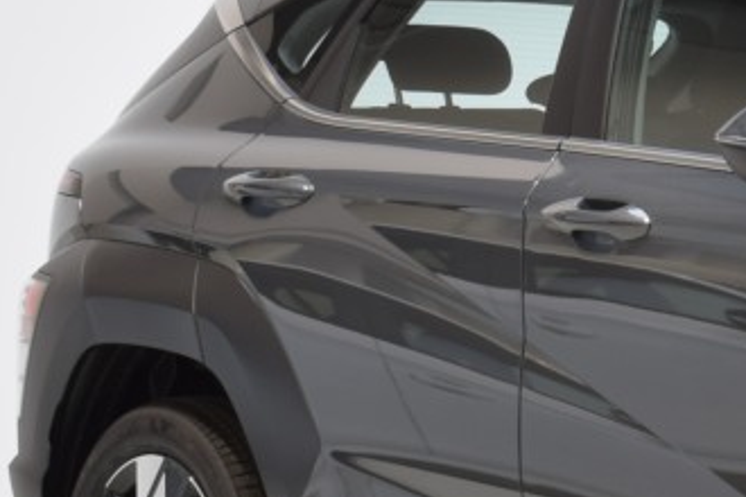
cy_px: 215
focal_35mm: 232
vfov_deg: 5.9
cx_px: 1094
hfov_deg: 8.7
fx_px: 4807
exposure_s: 1/4
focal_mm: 34
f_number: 9
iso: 100
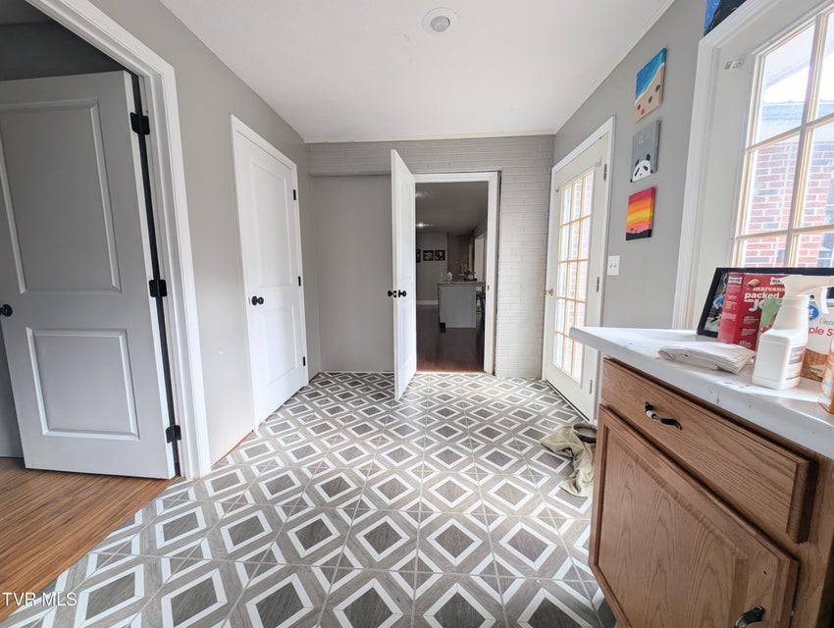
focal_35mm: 12
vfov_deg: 94.6
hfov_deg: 110.5
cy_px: 314
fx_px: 290
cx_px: 417
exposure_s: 1/120
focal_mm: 2.23
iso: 36
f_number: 1.95
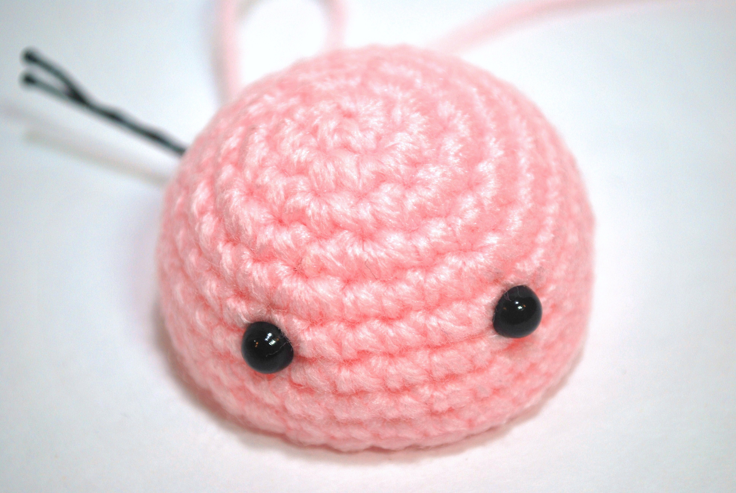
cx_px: 368
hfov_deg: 24.6
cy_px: 246
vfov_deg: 16.6
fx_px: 1689
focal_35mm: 82
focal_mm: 55
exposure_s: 1/60
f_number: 5.6
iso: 200
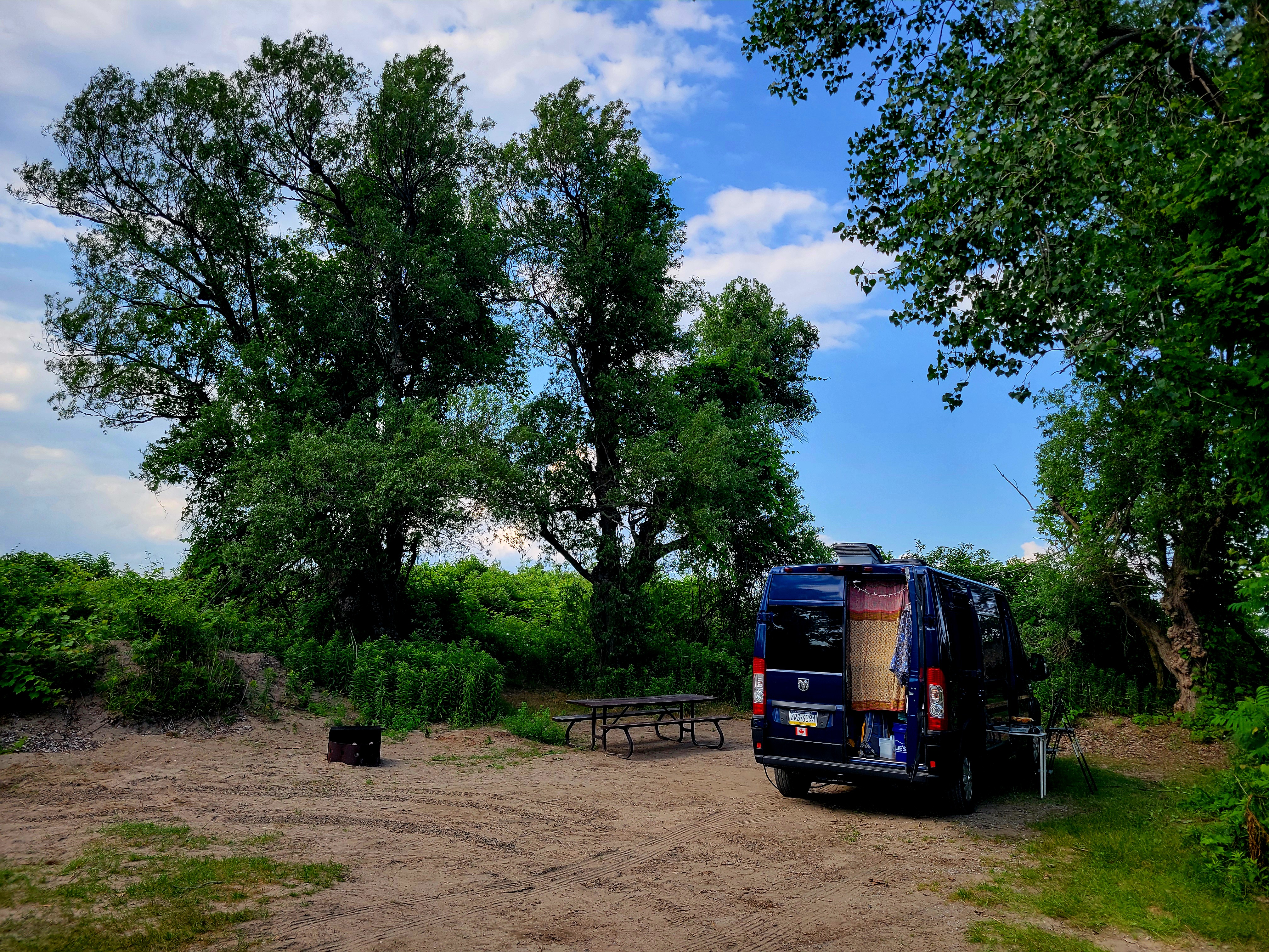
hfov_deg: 67.3
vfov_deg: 53.1
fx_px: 953
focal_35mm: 26
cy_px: 476
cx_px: 634
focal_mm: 5.4
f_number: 1.8
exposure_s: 1/1250
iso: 40
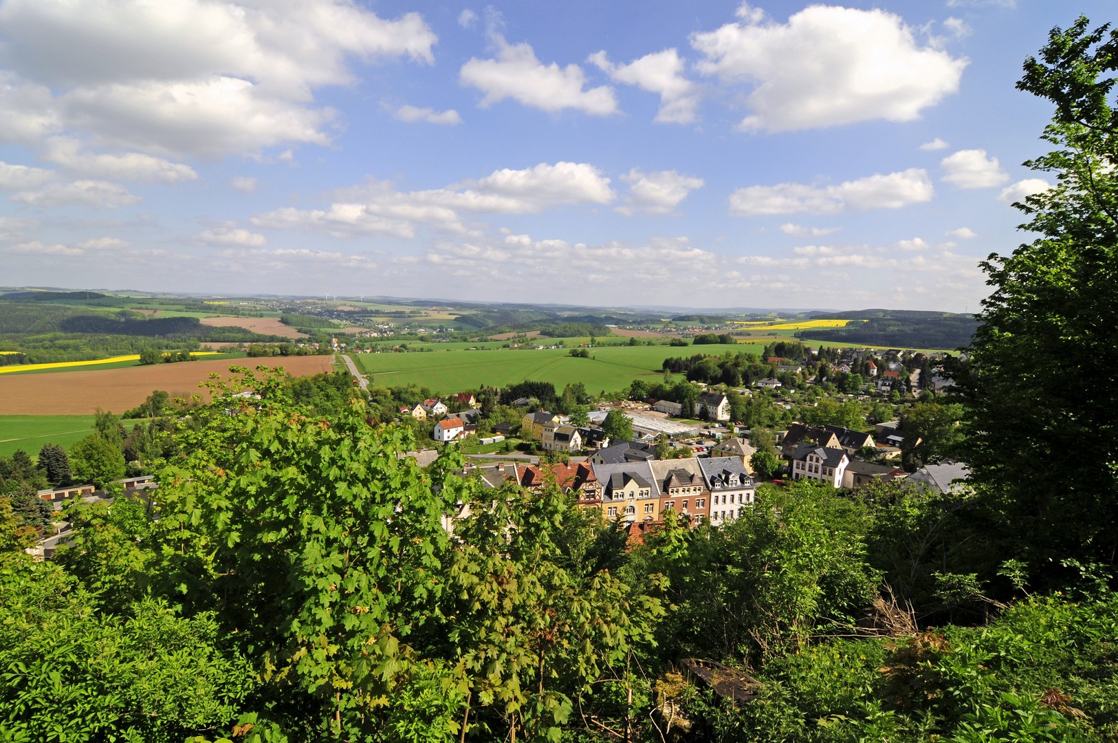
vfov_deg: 67.2
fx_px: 558
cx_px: 559
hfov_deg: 90.1
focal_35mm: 18
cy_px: 372
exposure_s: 1/250
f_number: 13
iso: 200
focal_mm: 12
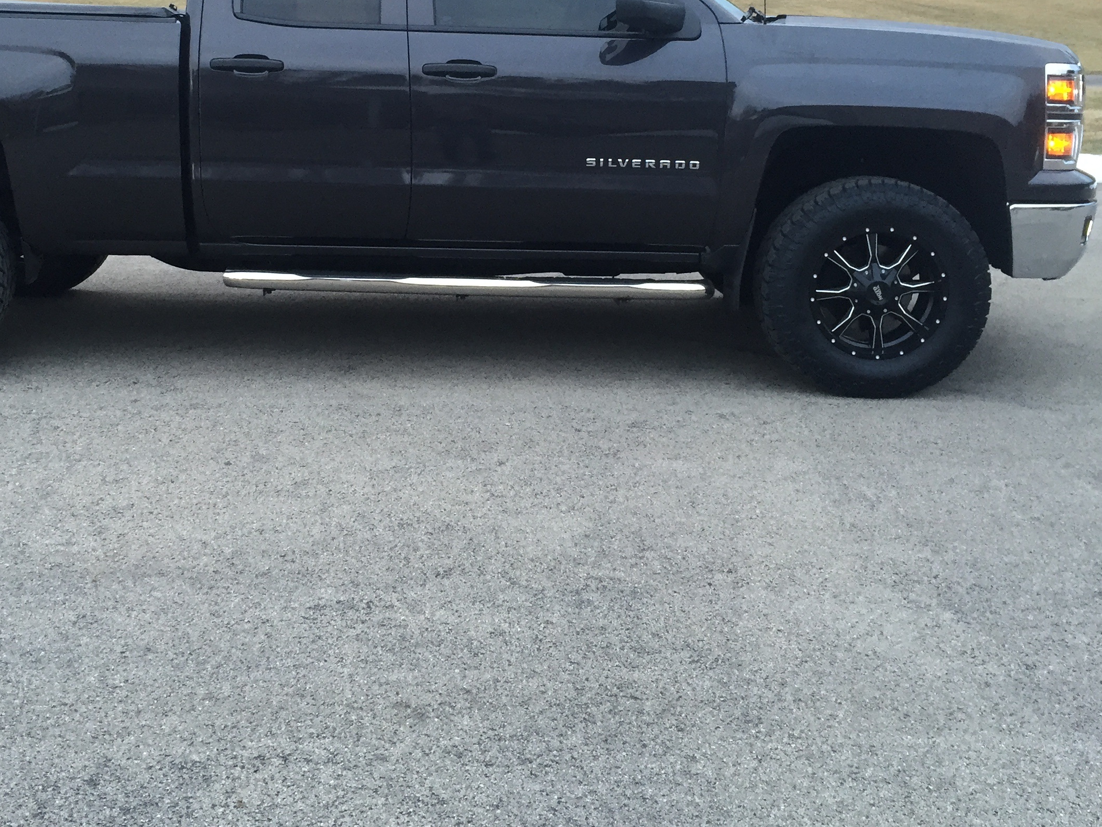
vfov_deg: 31.6
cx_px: 408
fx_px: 1433
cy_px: 202
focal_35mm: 45
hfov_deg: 41.7
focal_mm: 4.15
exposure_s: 1/30
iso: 64
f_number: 2.2
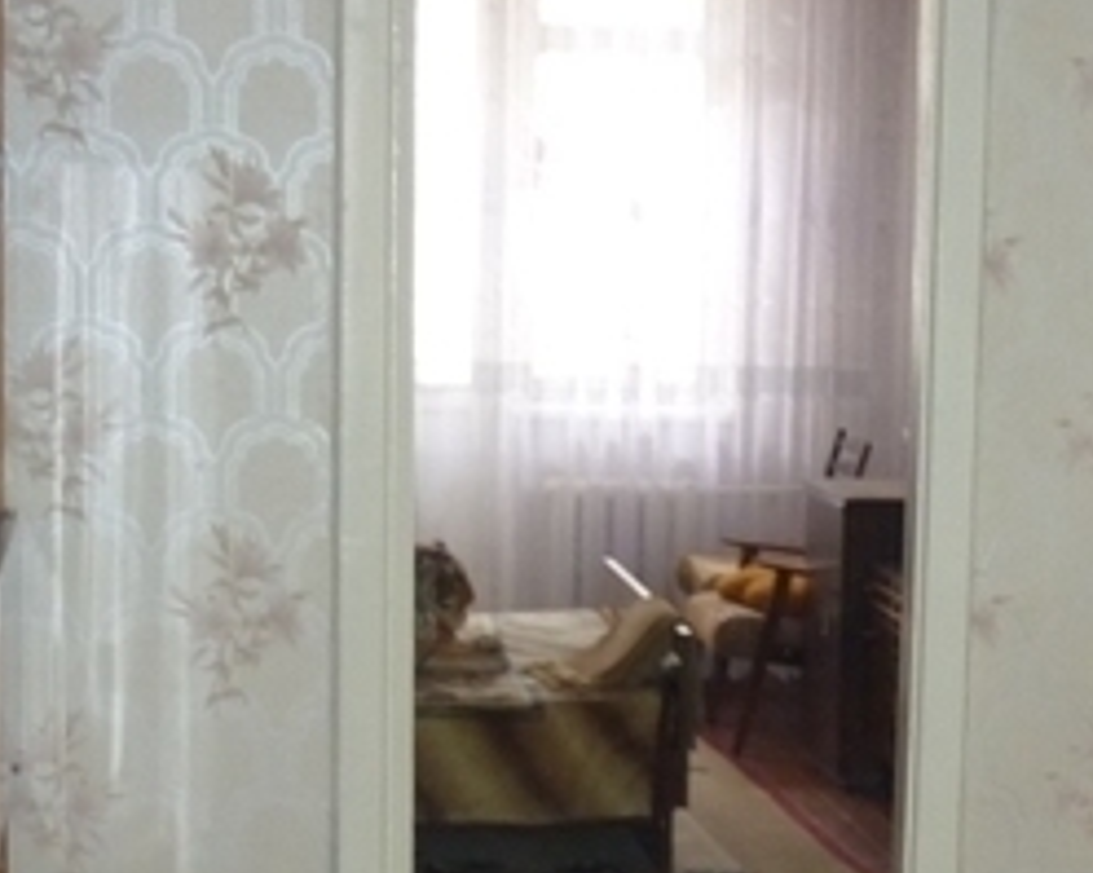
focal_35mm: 104
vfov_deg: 14.6
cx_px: 837
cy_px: 816
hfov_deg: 18.3
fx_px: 3362
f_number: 2.8
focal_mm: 5.5
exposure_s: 1/8
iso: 160
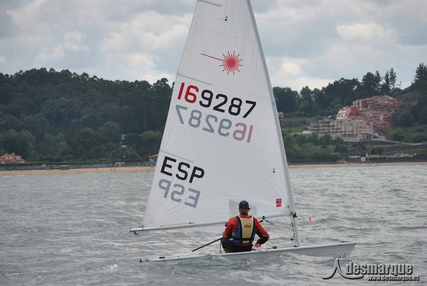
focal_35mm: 158
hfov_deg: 13.0
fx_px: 1871
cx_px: 214
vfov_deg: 8.7
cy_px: 143
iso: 100
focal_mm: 105
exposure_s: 1/640
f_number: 6.3
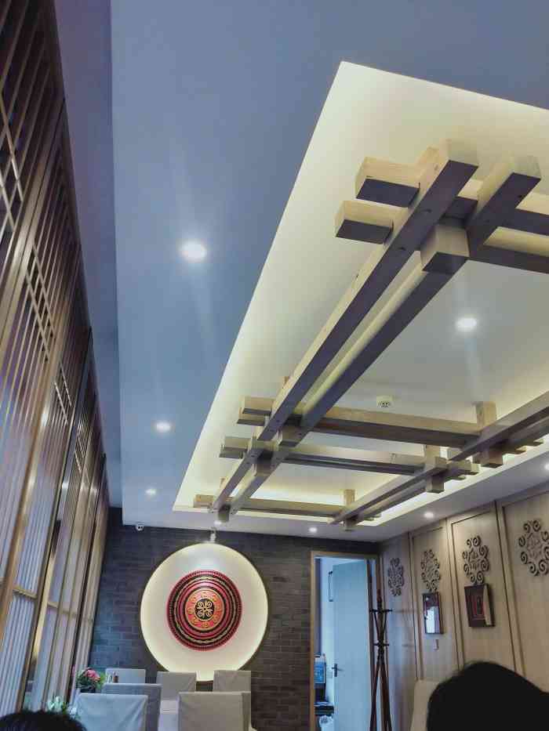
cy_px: 366
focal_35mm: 23
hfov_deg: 58.9
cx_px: 274
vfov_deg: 73.9
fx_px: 486
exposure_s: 1/50
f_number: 1.7
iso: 76
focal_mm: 3.99
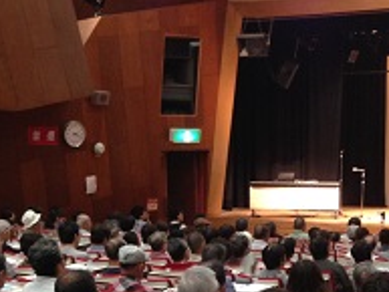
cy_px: 367
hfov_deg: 23.1
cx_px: 284
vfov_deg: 16.7
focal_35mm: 84
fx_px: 945
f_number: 2.4
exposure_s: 1/20
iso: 160
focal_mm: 4.12
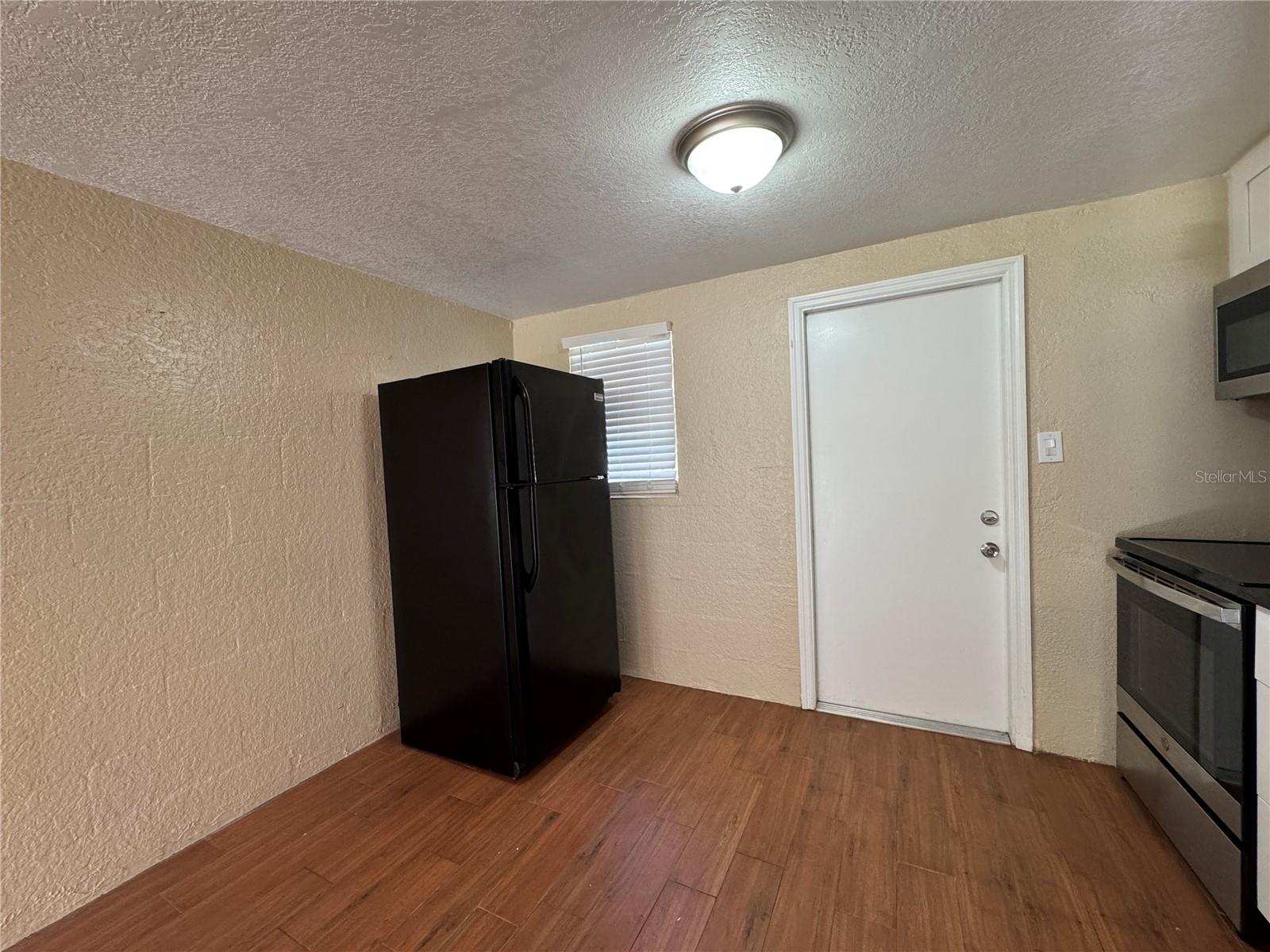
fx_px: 514
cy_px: 476
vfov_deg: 85.7
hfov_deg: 102.1
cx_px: 635
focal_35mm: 14
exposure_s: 1/120
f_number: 2.2
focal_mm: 2.22
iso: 250
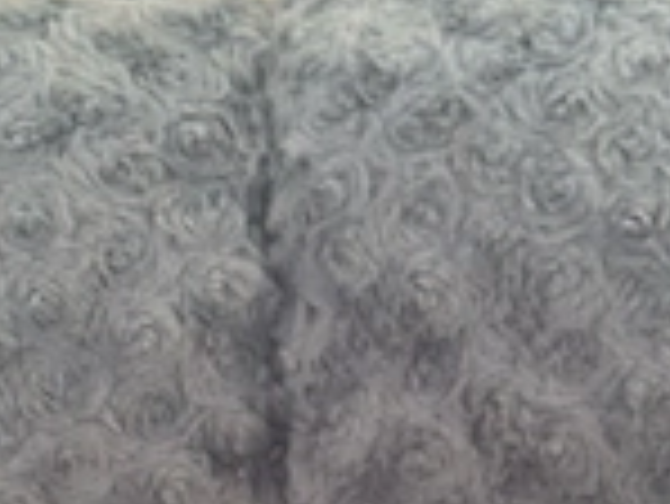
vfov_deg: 10.8
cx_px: 396
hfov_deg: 15.3
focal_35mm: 129
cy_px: 882
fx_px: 2499
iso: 80
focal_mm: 6.86
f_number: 1.78
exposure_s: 1/78
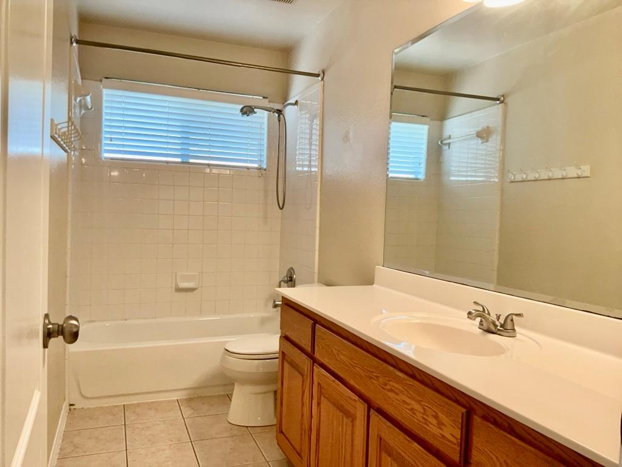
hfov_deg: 65.3
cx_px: 311
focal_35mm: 27
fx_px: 485
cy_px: 234
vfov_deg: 51.4
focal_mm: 3
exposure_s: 1/60
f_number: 1.8
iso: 50
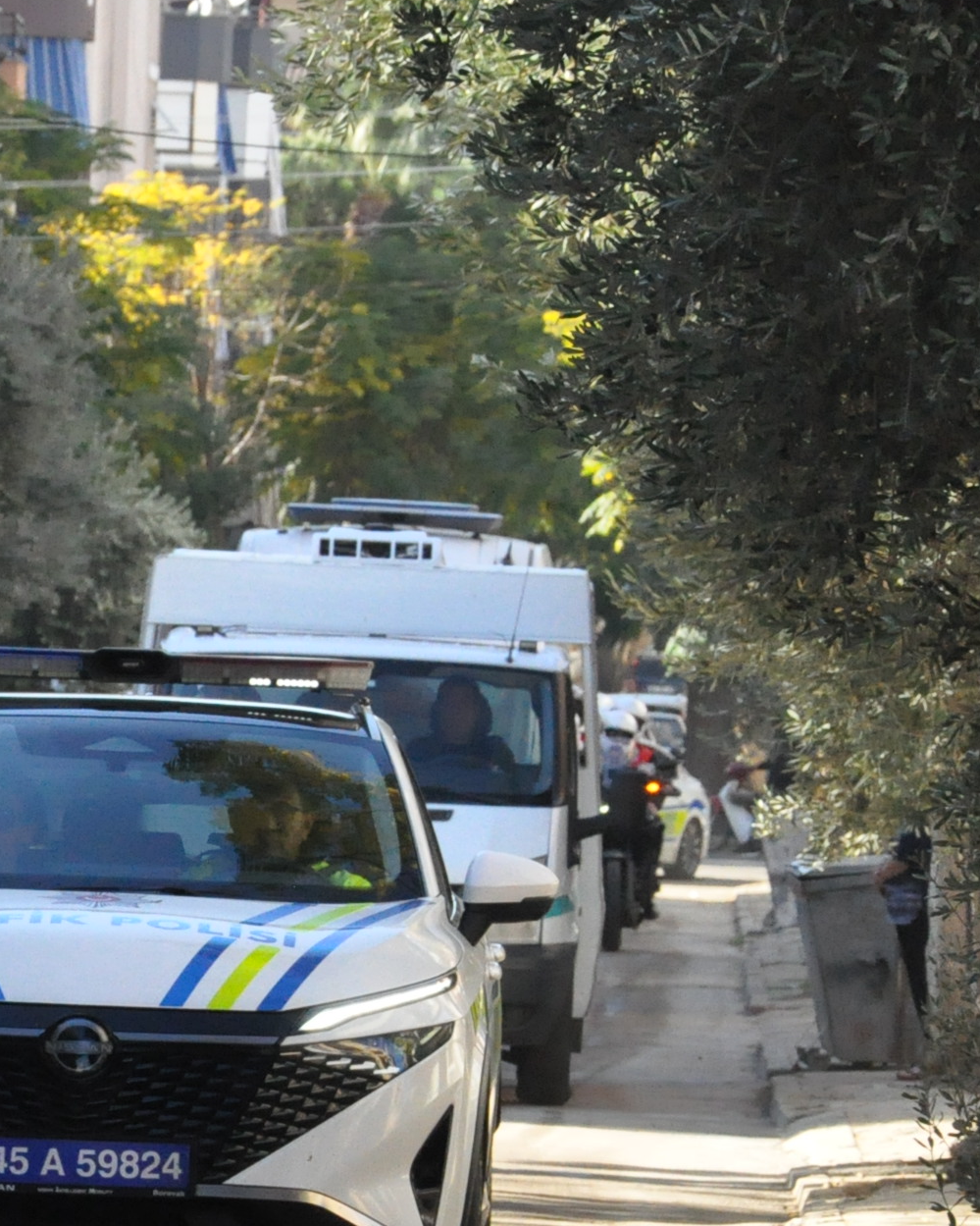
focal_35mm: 380
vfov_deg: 5.1
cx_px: -90
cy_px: 877
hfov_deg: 4.1
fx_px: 13786
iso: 3200
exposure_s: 1/1250
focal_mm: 105
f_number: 9
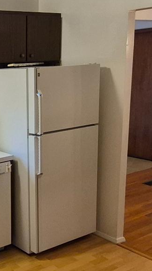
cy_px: 137
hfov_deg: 21.1
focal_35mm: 50
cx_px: -59
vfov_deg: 41.3
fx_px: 358
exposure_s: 1/60
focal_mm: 1.74
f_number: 2.2
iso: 250
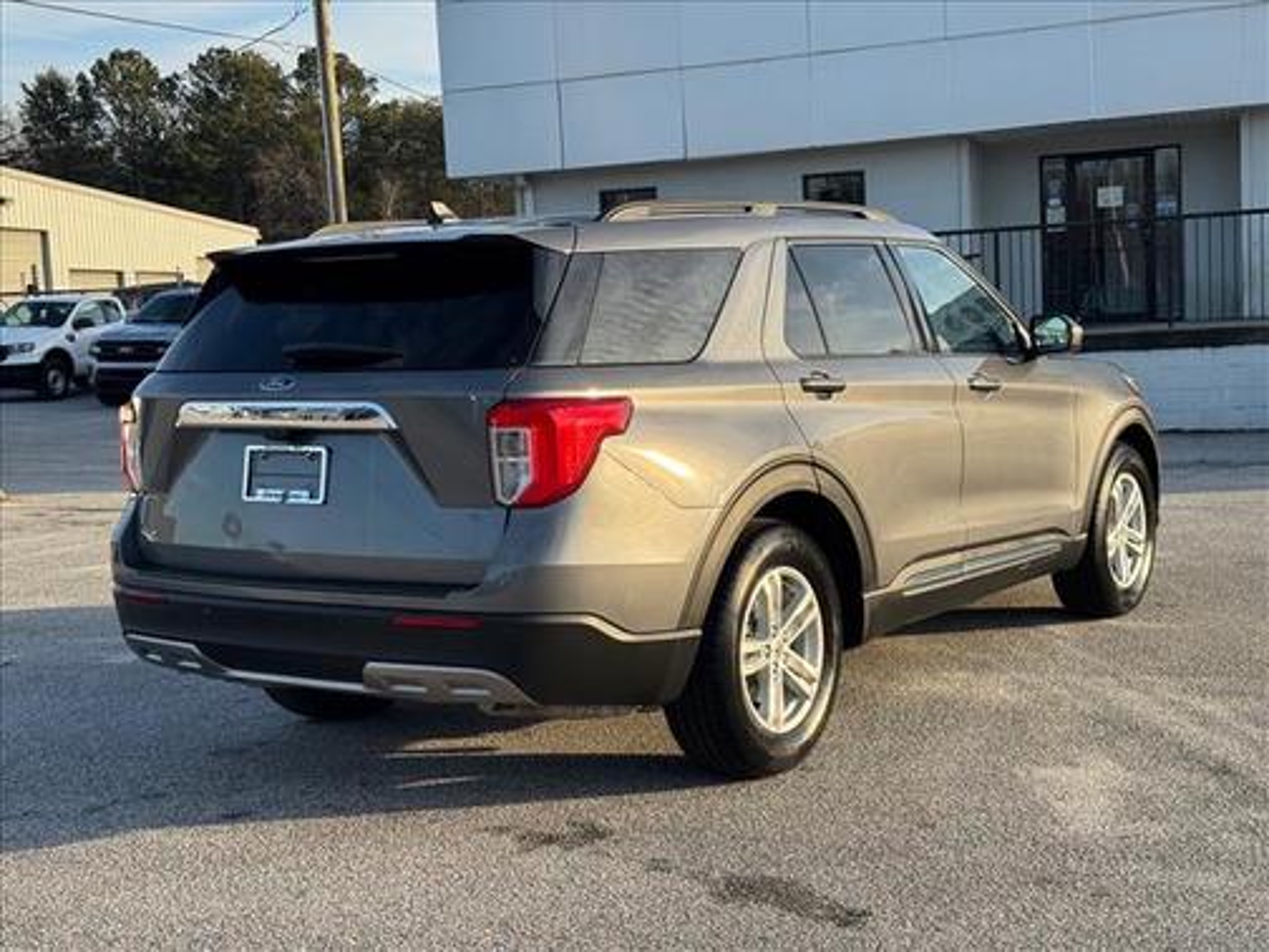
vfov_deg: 30.3
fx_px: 1760
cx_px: 634
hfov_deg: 39.7
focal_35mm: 48
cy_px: 476
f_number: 1.78
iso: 64
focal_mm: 6.76
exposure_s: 1/1490
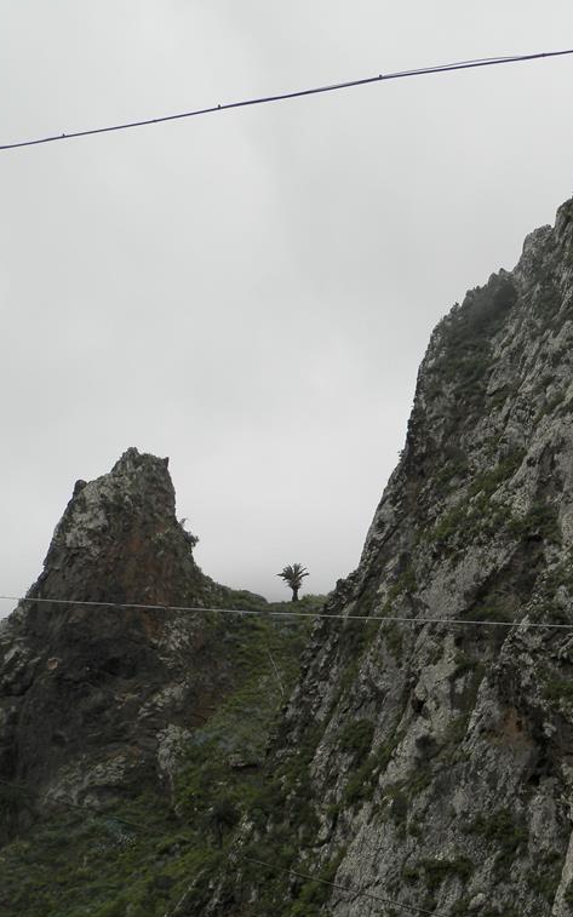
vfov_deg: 31.1
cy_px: 455
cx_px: 533
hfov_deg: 19.3
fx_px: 1649
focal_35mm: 66
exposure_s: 1/250
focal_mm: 8.2
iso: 80
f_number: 3.6
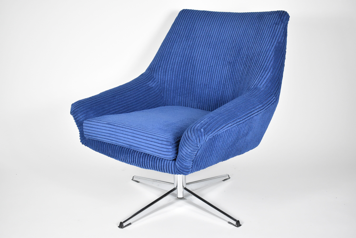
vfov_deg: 29.9
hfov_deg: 43.6
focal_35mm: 45
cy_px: 119
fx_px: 445
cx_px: 178
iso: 1800
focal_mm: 30
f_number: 4.2
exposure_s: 1/125
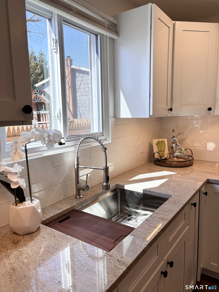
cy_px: 146
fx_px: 219
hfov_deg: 53.1
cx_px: 110
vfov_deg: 67.3
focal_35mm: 26
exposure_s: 1/328
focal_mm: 5.96
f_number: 1.6
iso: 50
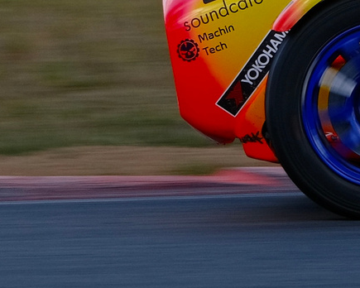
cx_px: 782
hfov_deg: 1.3
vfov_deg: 1.0
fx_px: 16312
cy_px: -300
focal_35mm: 1531
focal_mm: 184.6
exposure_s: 1/480
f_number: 6.4
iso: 160
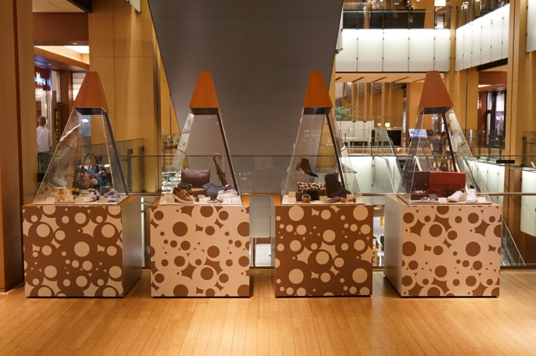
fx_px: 625
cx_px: 268
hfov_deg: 46.4
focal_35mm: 42
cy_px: 178
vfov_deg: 31.8
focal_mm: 42
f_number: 4.5
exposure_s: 1/60
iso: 1600
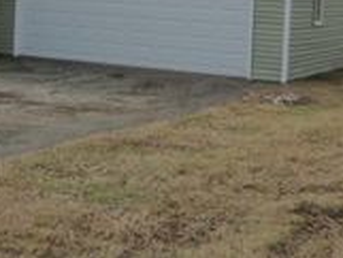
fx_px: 922
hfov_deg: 19.9
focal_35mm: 93
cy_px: -33
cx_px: -60
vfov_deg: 15.5
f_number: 3.3
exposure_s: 1/1300
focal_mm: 5.29
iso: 200
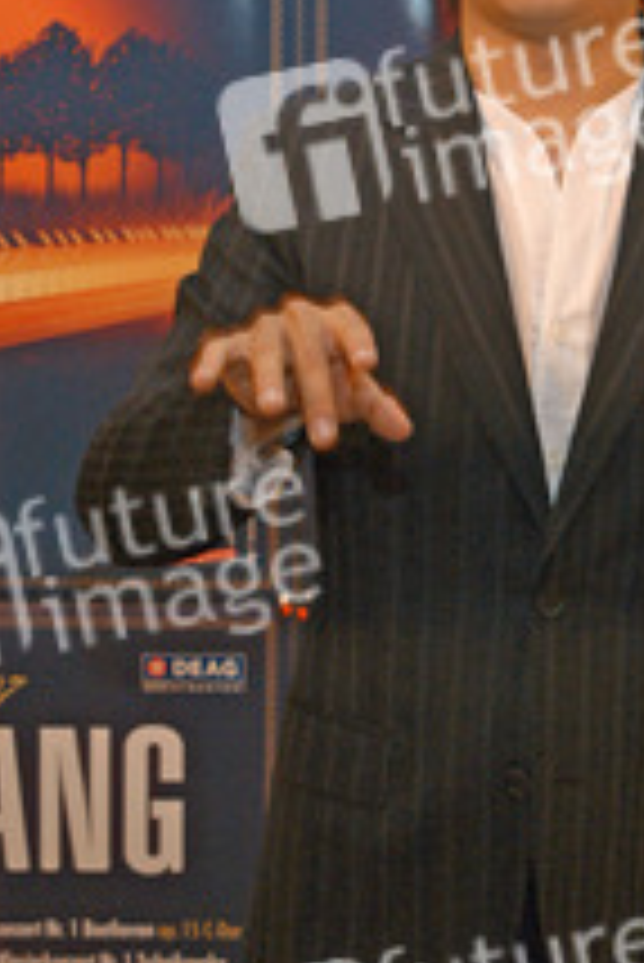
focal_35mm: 112
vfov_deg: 18.2
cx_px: 581
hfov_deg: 12.2
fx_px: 3000
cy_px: 351
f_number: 5.6
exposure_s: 1/100
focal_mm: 40
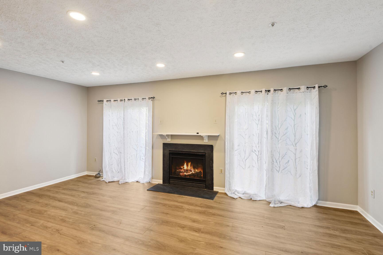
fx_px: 170
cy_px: 128
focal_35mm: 16
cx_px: 192
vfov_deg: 73.7
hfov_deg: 96.7
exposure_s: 1/13
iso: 200
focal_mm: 16
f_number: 8
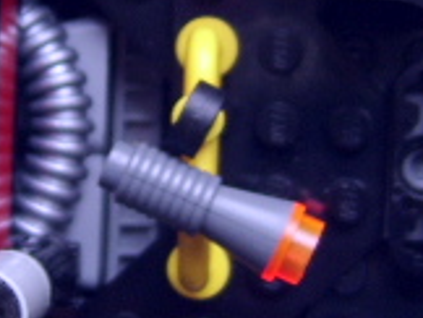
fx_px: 1689
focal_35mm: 138
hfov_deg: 14.2
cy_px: 130
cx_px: 86
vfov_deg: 10.8
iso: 100
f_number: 2.8
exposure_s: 1/4
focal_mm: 5.95
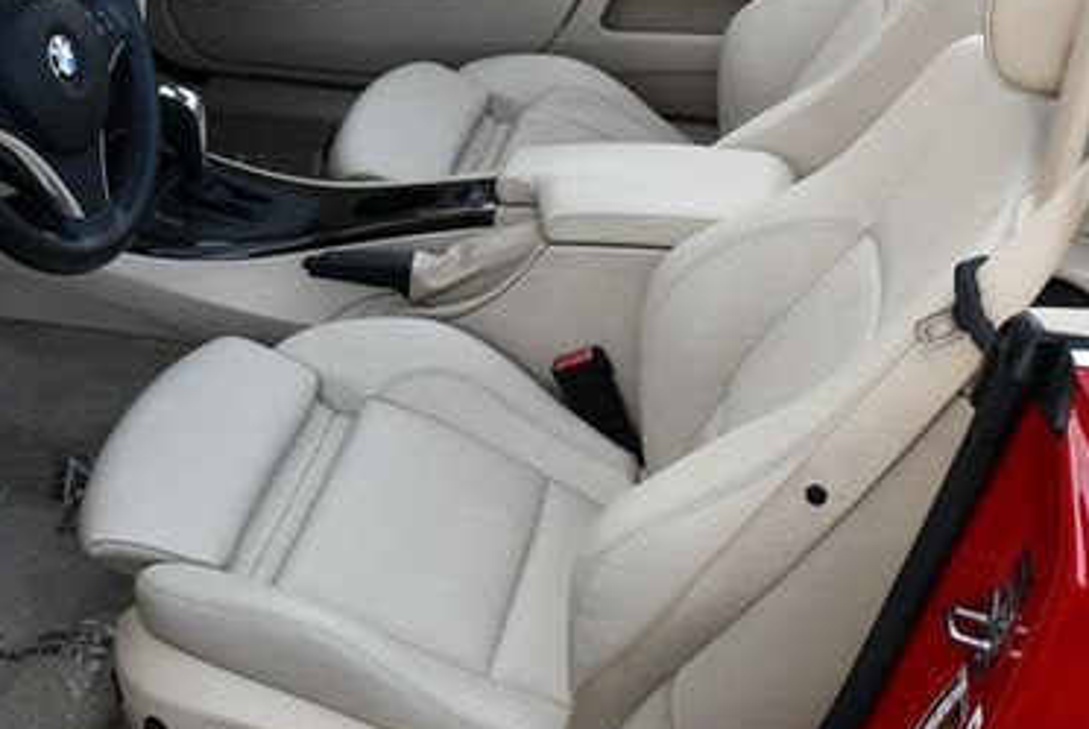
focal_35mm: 62
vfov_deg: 21.9
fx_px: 1878
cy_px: 263
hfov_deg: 32.3
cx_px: 530
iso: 250
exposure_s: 1/250
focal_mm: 18
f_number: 5.6
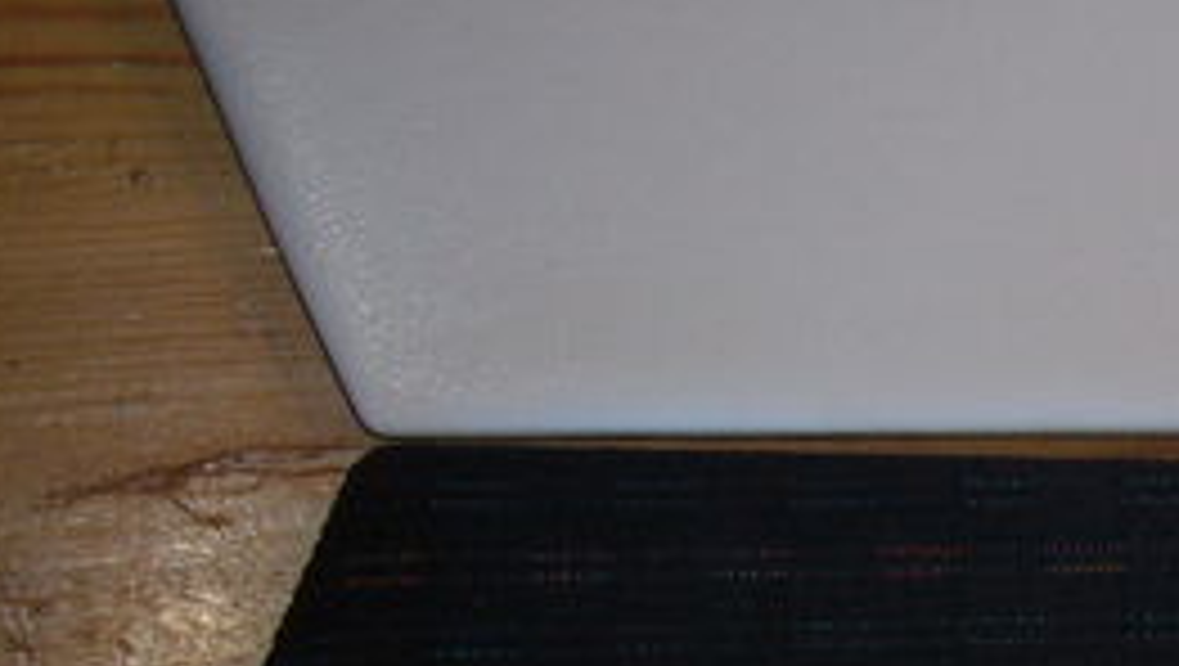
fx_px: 2910
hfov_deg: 21.3
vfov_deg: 13.0
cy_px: 464
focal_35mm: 93
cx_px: 1408
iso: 100
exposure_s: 1/60
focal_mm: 5.8
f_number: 2.8
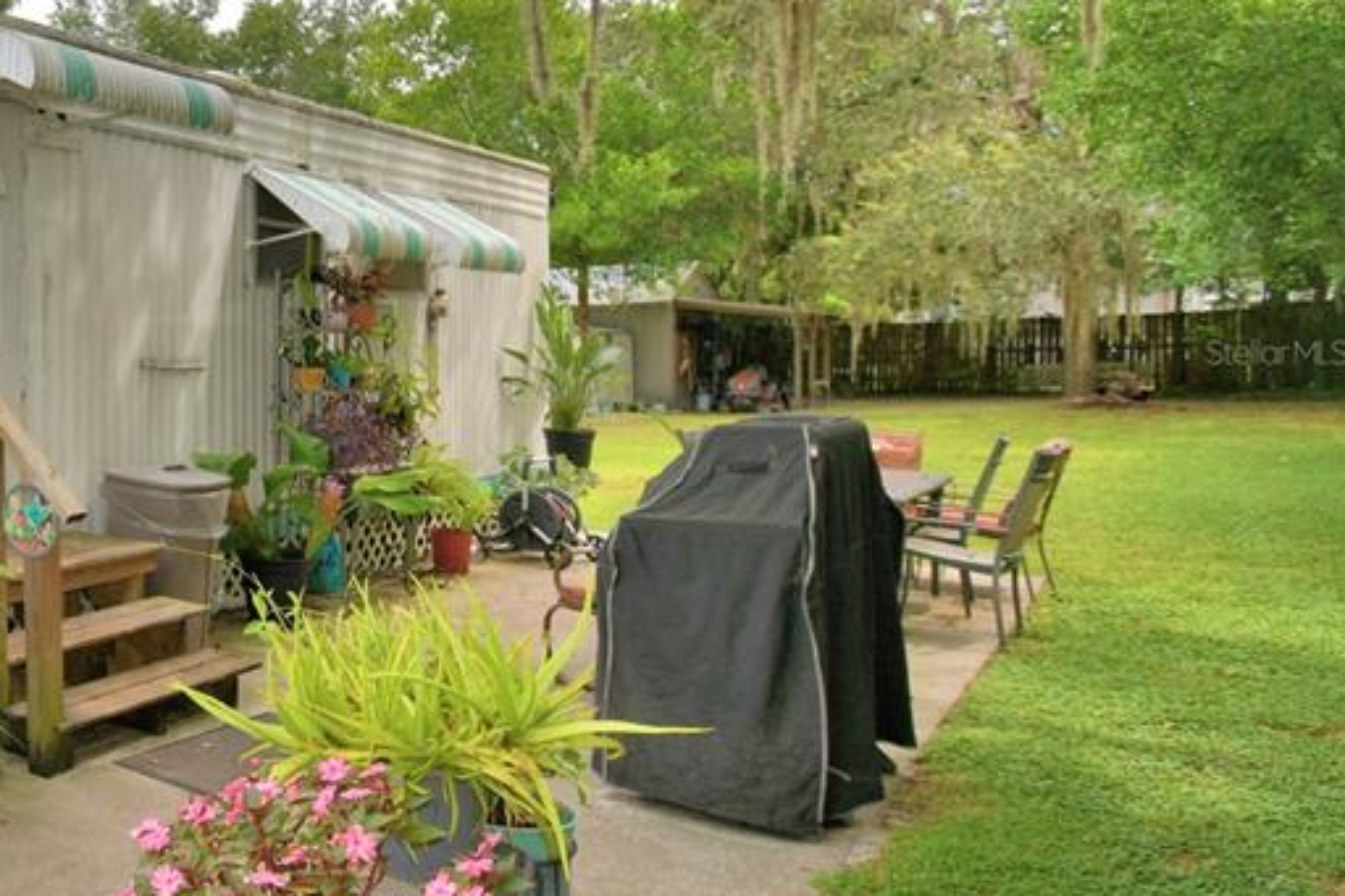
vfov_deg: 43.3
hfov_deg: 50.5
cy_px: 352
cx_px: 11
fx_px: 1120
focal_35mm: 30
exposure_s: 1/250
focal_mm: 10
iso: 100
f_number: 7.1
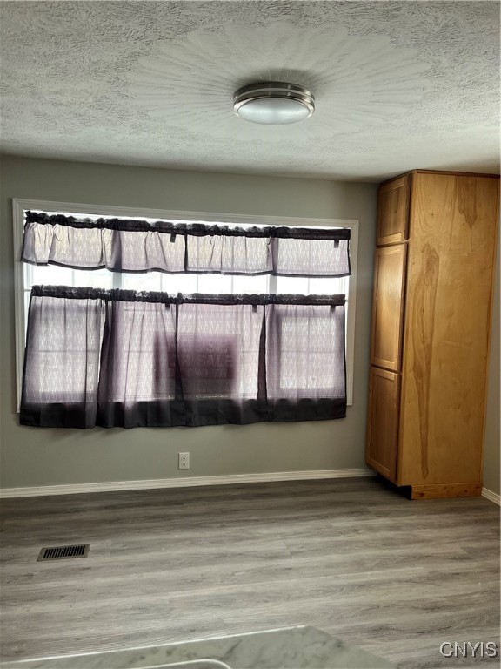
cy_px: 334
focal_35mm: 26
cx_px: 250
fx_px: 502
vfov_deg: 67.3
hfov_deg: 53.1
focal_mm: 5.1
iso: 125
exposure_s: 1/121
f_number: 1.6
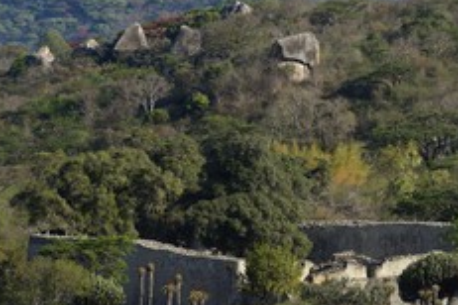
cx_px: 321
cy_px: 145
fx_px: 4618
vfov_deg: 3.8
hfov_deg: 5.7
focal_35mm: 363
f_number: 10
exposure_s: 1/250
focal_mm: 200
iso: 200
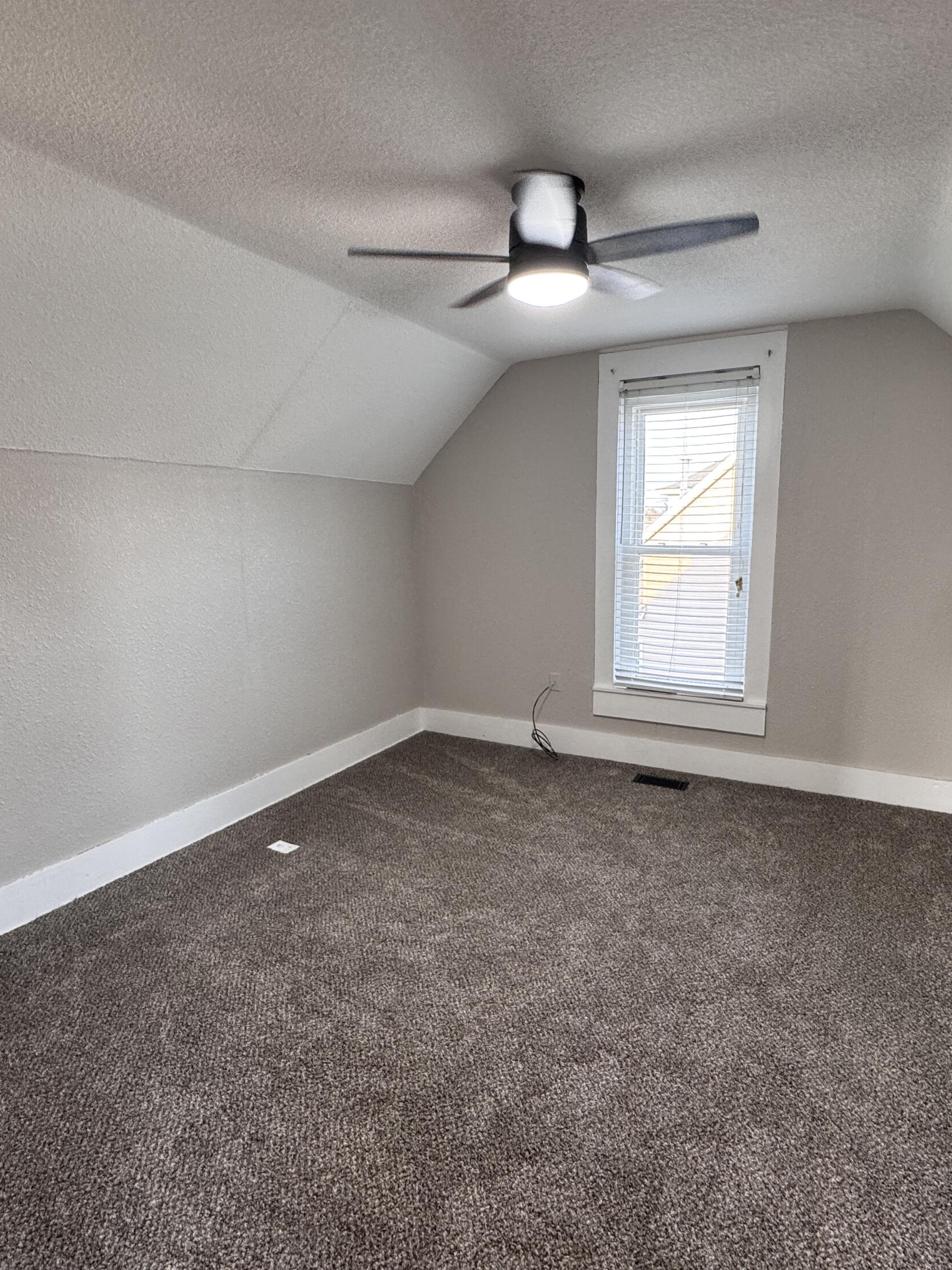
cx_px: 492
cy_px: 628
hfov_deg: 68.7
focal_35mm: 19
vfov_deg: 84.7
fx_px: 697
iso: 200
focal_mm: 2.22
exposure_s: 1/60
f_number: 2.2
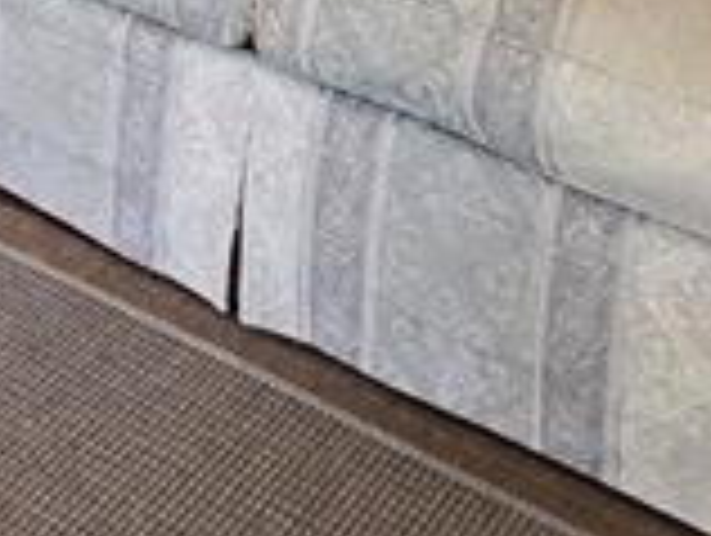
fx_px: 1728
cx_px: -616
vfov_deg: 12.8
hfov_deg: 17.9
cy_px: -815
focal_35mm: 84
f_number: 2.2
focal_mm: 2.2
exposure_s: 1/60
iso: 500
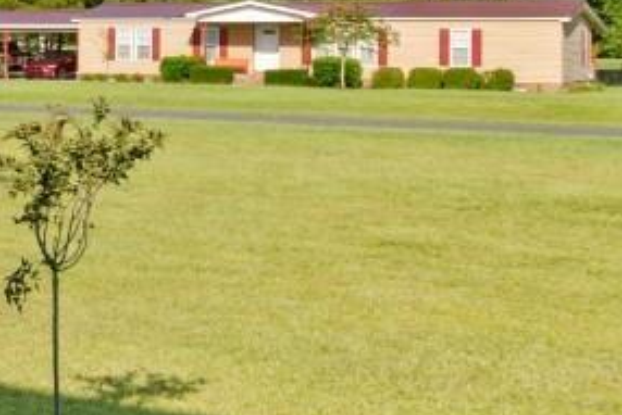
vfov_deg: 15.8
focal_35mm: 85
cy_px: 11
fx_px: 1469
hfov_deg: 17.8
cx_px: -572
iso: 100
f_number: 5
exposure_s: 1/100
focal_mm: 10
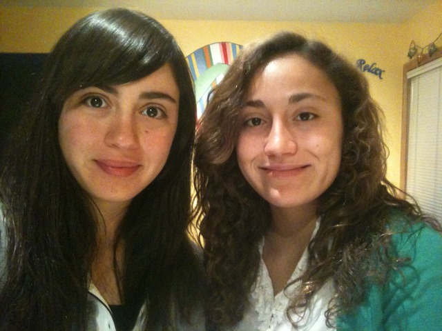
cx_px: 221
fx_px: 447
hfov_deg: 52.6
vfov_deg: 40.7
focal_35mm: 35
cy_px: 166
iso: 500
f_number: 2.8
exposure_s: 1/10
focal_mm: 3.85
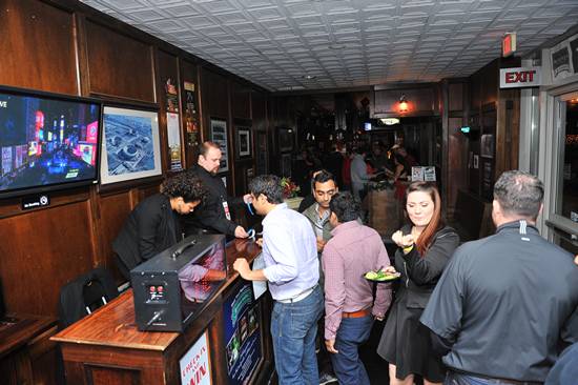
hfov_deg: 73.8
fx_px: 385
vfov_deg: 53.1
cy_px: 192
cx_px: 289
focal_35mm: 24
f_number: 4.5
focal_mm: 24
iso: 1000
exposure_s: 1/100
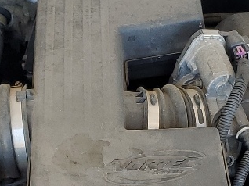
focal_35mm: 131
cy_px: 218
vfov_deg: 11.1
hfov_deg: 15.0
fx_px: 942
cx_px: 182
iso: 50
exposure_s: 1/159
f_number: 1.5
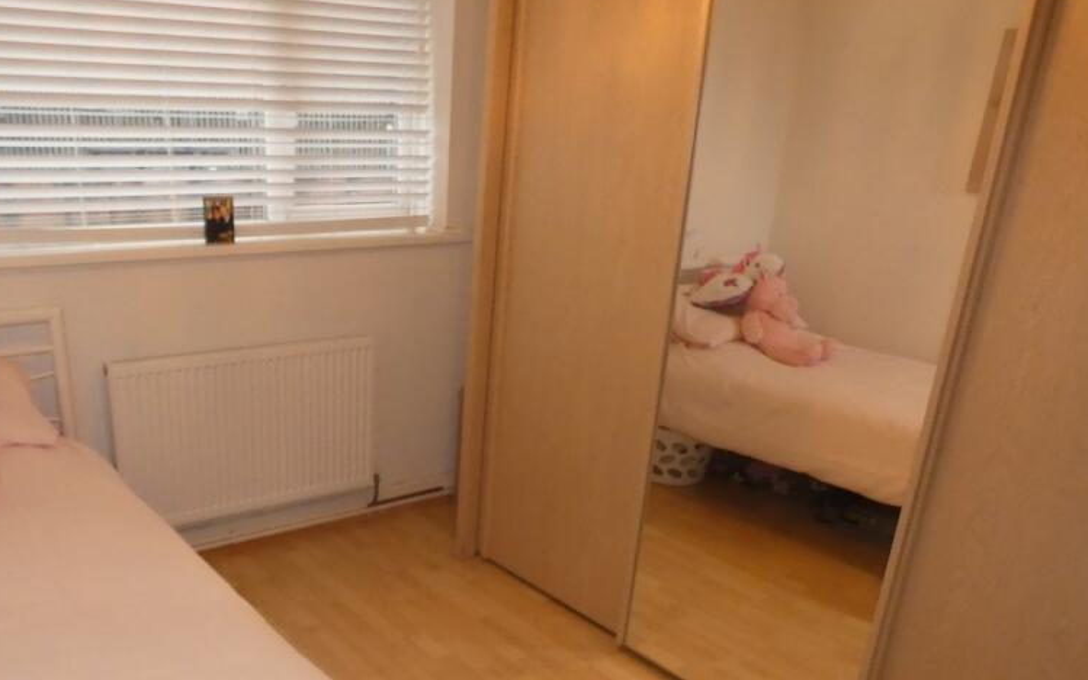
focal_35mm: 29
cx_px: 379
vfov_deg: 42.1
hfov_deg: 63.3
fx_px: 860
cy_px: 495
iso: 640
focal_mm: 3.6
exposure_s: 1/125
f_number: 2.8
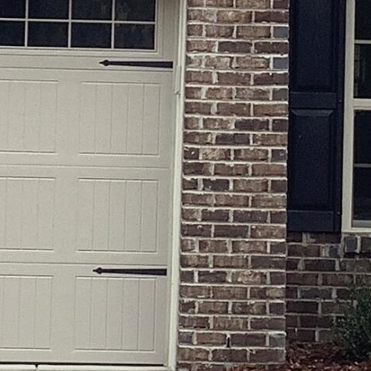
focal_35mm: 173
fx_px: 2098
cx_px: 102
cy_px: -34
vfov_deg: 10.0
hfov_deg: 10.1
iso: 25
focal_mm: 3.3
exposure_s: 1/280
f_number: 2.4
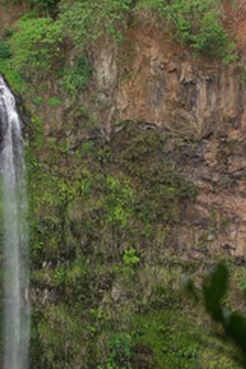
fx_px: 1916
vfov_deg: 11.0
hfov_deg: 7.3
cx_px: 9
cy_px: 279
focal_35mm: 187
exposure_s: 1/90
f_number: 4.5
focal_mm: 63
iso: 100
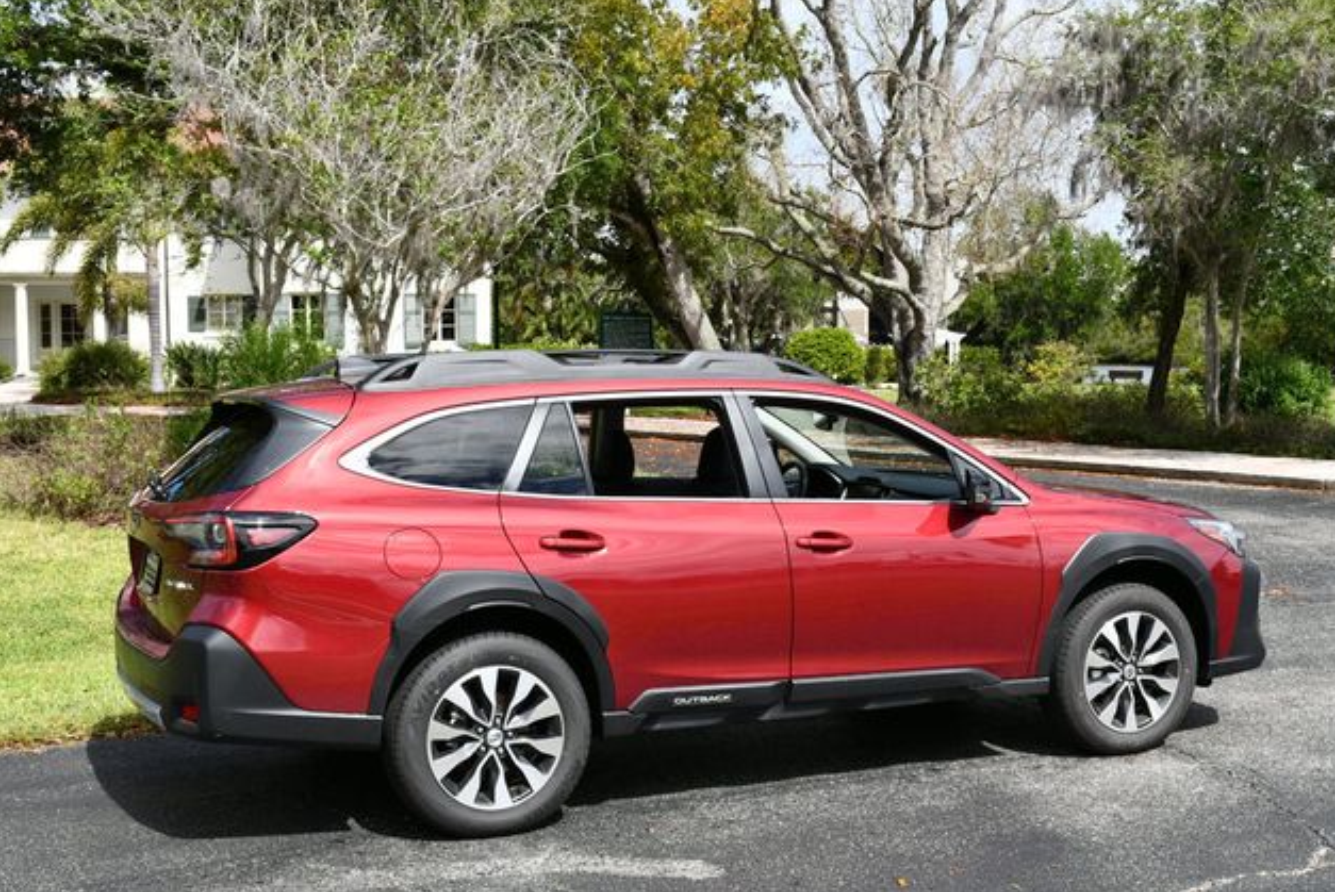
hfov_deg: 40.3
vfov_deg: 27.6
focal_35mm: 49
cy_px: 447
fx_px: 1818
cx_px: 677
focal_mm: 24
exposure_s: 1/250
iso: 100
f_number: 8
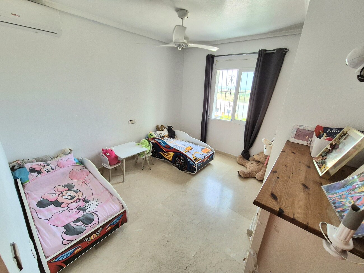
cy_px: 136
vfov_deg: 89.9
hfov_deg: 106.2
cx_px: 182
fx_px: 137
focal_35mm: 13
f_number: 2.2
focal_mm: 2.2
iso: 200
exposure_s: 1/370
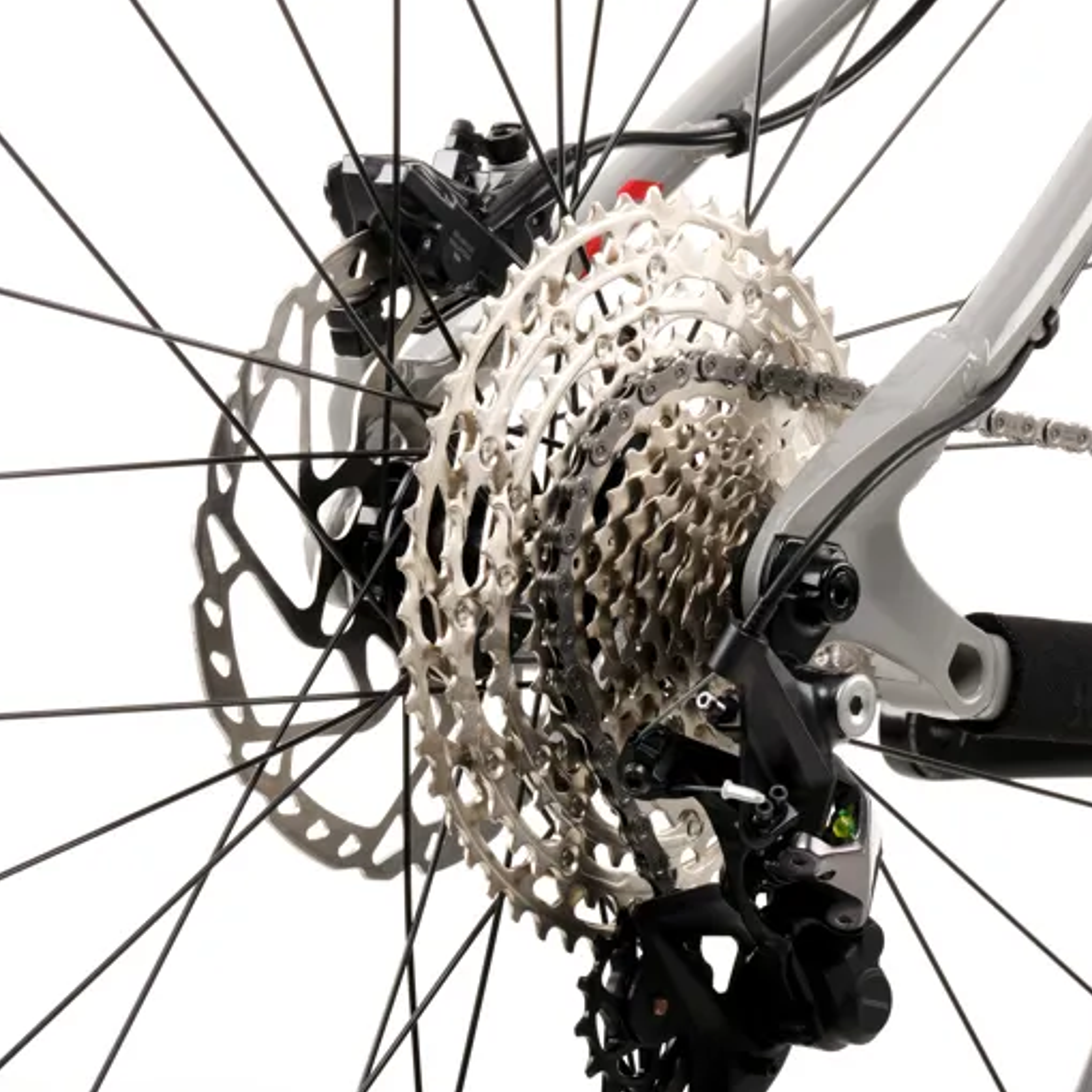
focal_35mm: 280
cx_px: 702
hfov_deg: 6.3
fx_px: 9993
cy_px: 551
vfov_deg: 6.3
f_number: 14
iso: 160
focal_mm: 140
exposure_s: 1/200
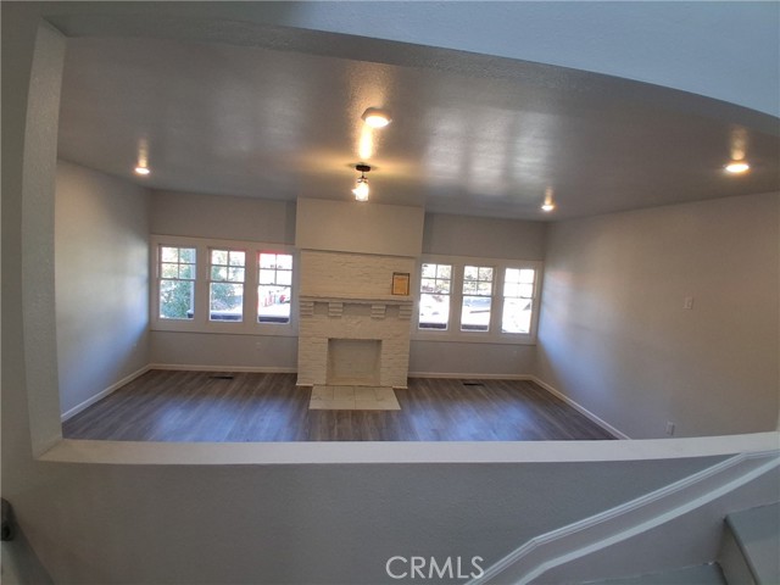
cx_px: 390
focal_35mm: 17
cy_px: 292
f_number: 2.2
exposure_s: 1/120
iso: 125
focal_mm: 1.4
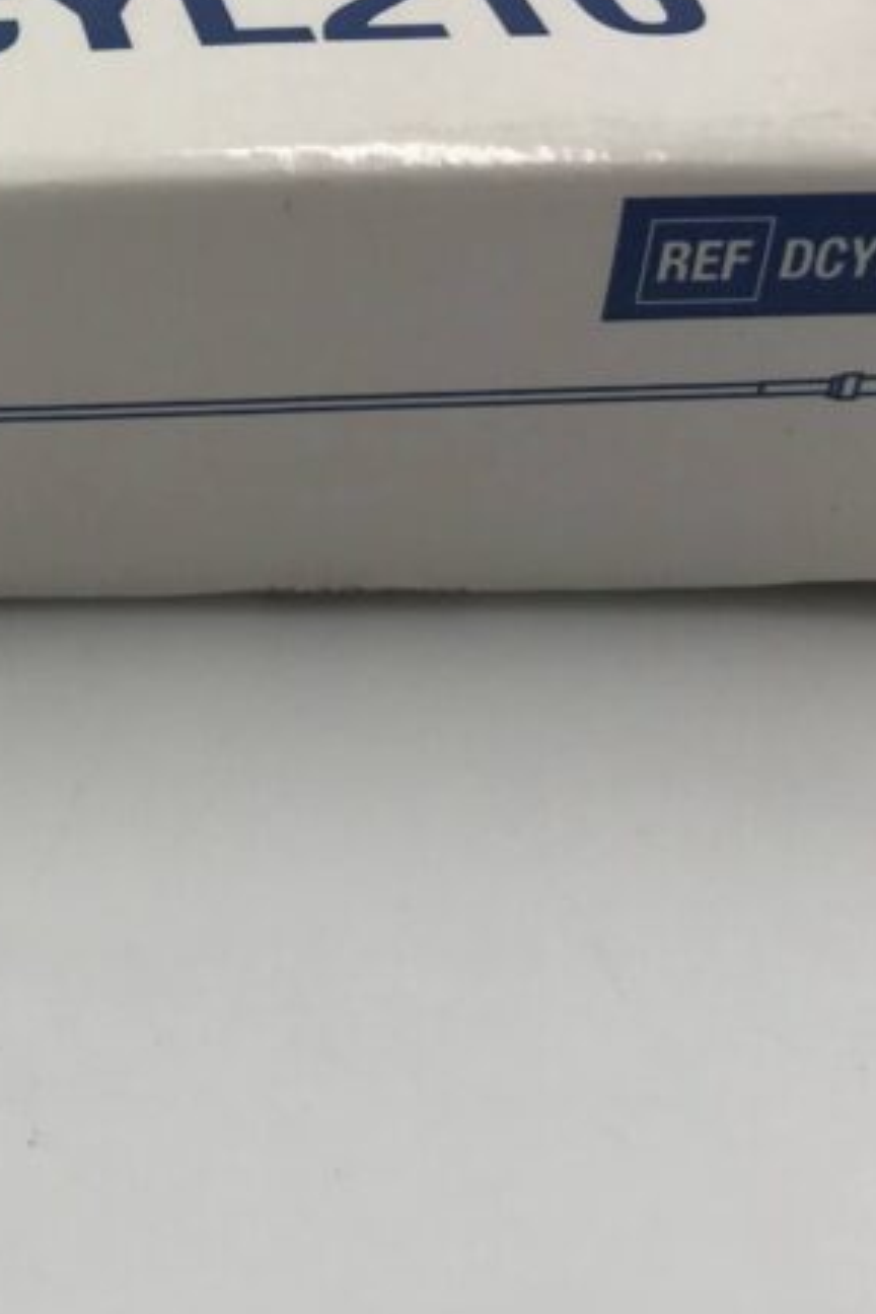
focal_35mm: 69
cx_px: -192
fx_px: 2518
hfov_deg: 18.6
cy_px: 535
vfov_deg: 29.2
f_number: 1.8
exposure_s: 1/228
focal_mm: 3.99
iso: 20
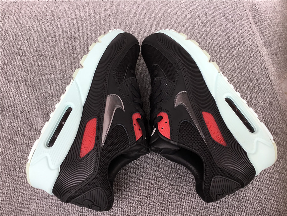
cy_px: 108
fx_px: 257
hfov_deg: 58.4
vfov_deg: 45.4
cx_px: 144
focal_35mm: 31
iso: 25
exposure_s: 1/114
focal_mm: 3.3
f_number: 2.4
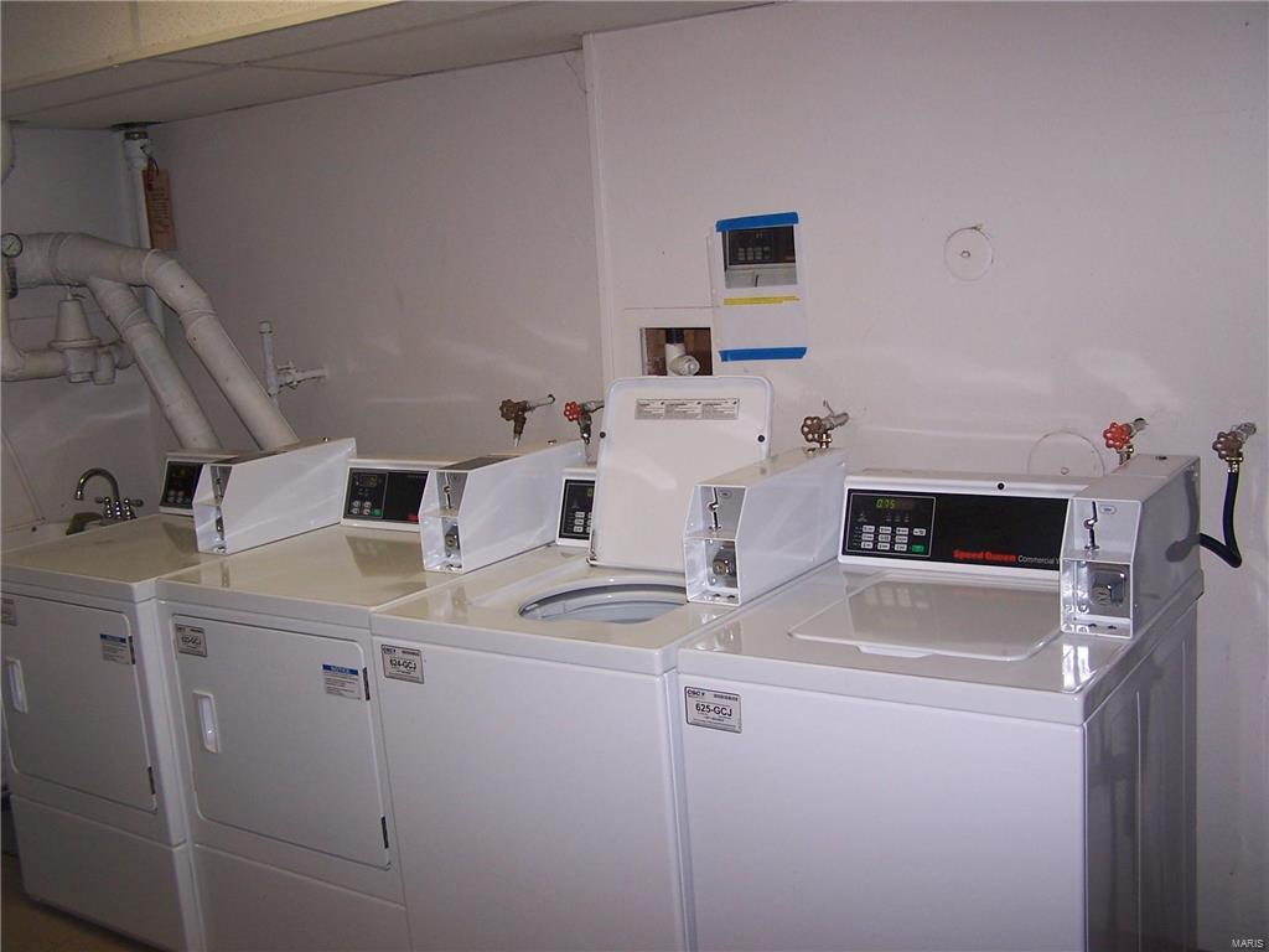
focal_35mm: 38
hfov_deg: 49.0
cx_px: 634
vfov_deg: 37.7
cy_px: 476
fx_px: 1393
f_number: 2.8
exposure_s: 1/60
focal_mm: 6.3
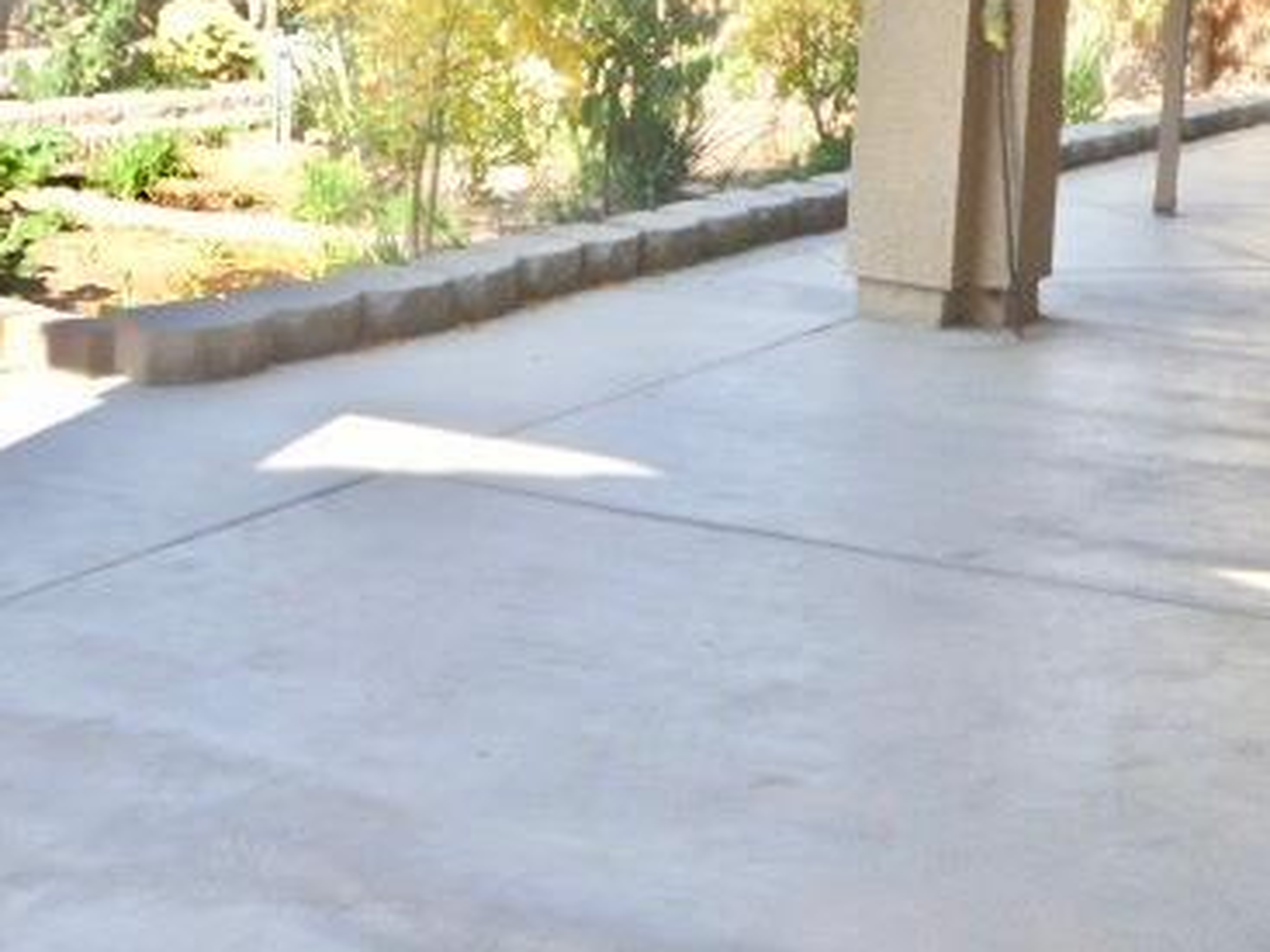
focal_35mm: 61
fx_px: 2237
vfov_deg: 23.8
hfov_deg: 31.3
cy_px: 235
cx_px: 914
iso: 125
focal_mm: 6.3
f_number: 3.5
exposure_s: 1/250
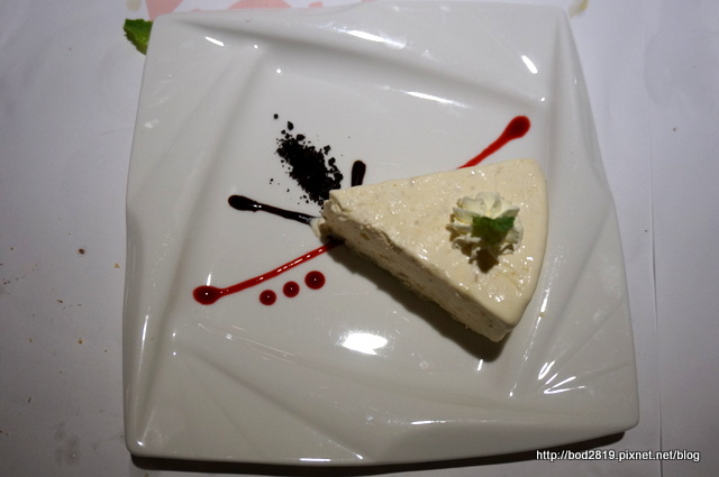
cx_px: 360
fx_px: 688
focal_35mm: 34
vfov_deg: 38.3
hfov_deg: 55.2
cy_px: 238
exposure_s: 1/60
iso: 500
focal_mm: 23
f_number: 4
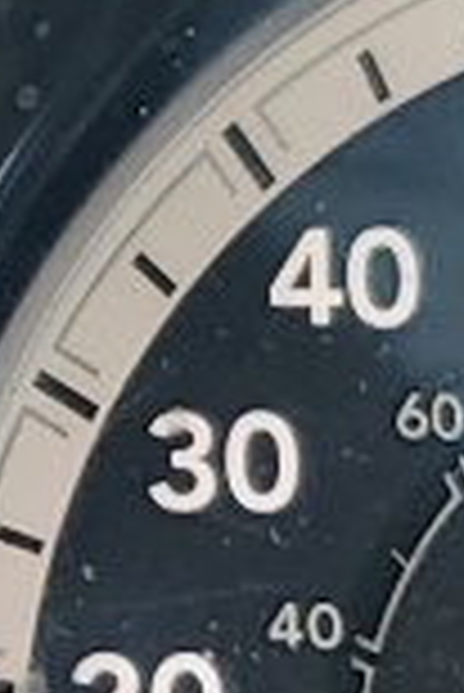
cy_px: 693
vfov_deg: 7.3
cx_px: -960
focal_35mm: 281
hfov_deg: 4.7
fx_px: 5420
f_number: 1.5
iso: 51
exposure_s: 1/120
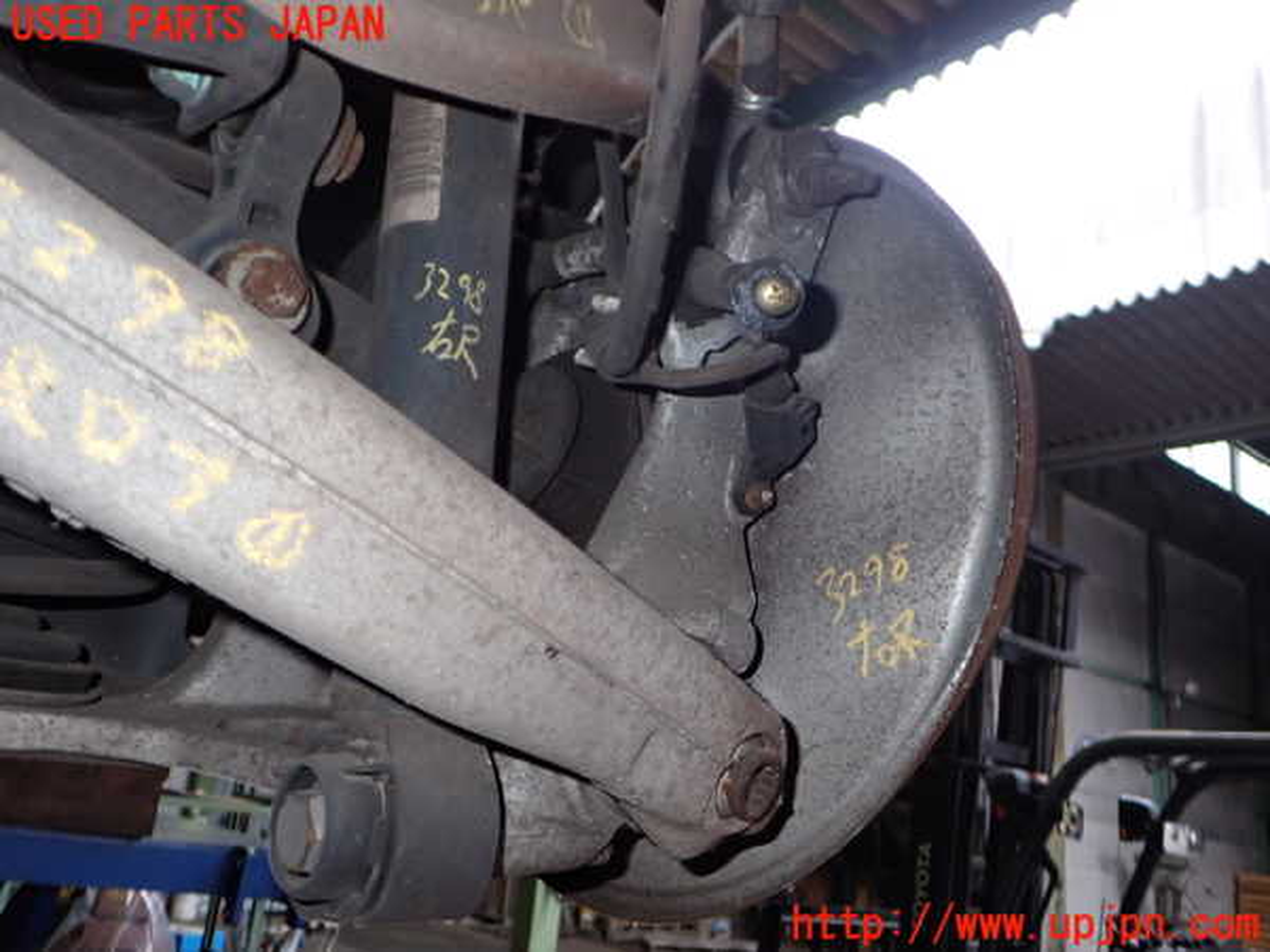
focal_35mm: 30
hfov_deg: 60.0
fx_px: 1101
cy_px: 476
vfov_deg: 46.8
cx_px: 635
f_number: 6.3
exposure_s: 1/30
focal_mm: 5.4
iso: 320
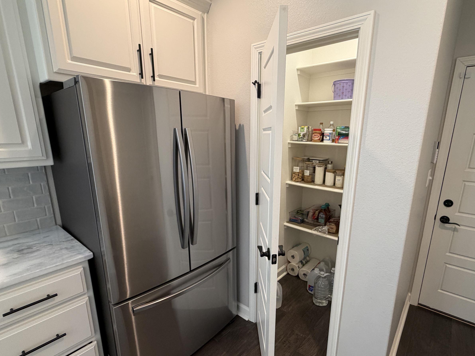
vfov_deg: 71.5
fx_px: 247
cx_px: 258
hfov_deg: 87.5
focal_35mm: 18
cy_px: 193
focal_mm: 2.22
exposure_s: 1/60
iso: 200
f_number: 2.2
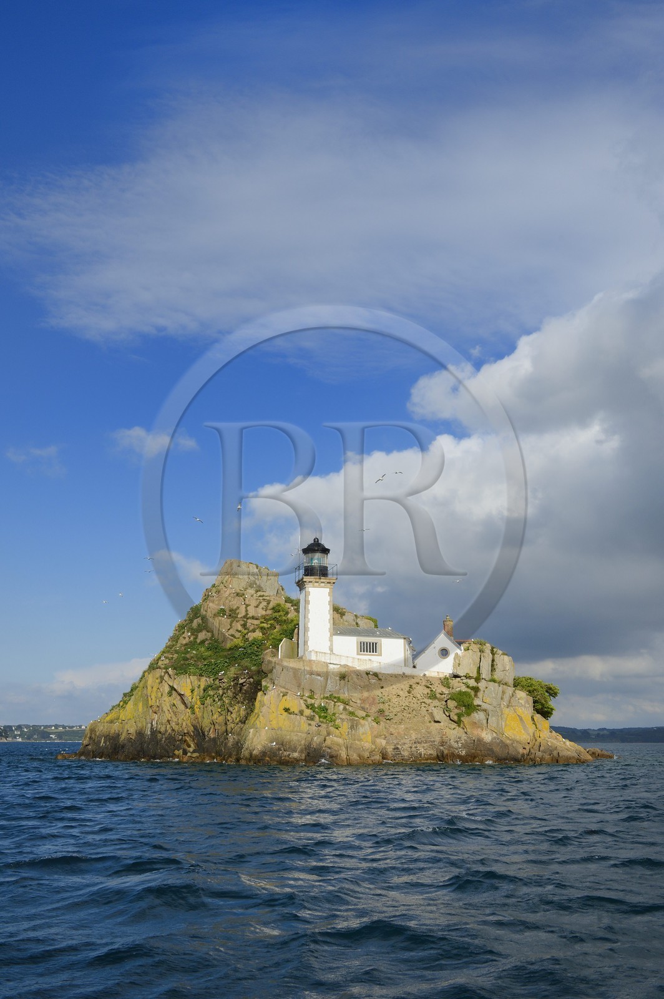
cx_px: 332
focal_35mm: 32
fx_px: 887
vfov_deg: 58.8
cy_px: 500
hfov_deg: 41.0
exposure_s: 1/1250
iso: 400
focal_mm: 32
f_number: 9
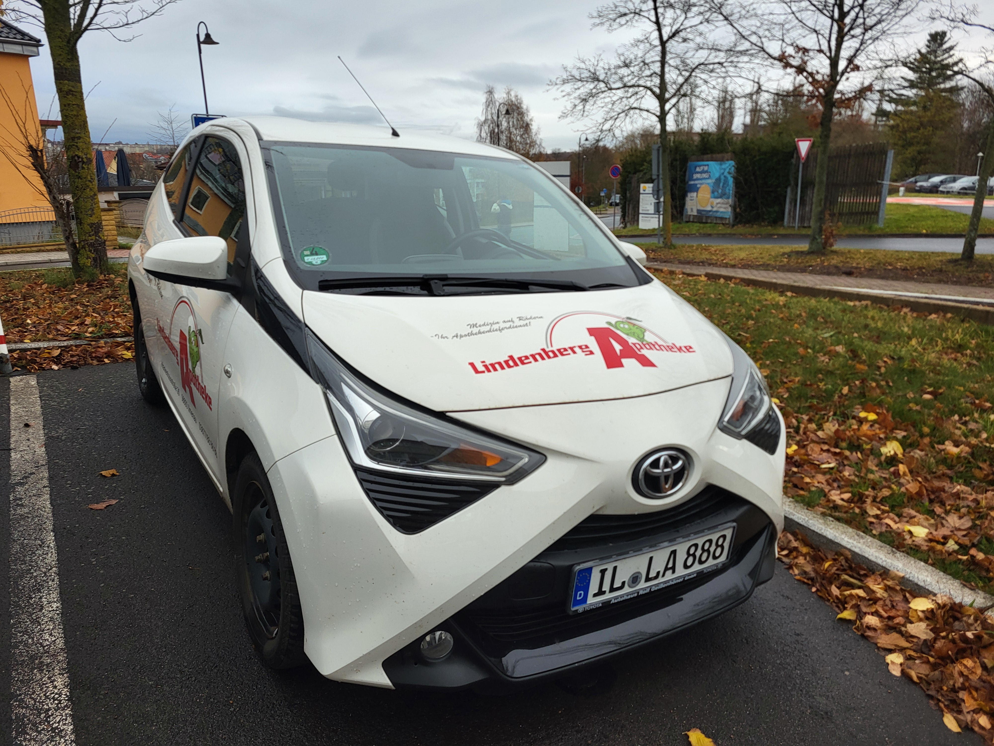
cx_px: 497
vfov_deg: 53.1
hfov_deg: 67.3
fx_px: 747
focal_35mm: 26
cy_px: 373
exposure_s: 1/310
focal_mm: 5.4
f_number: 1.8
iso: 40
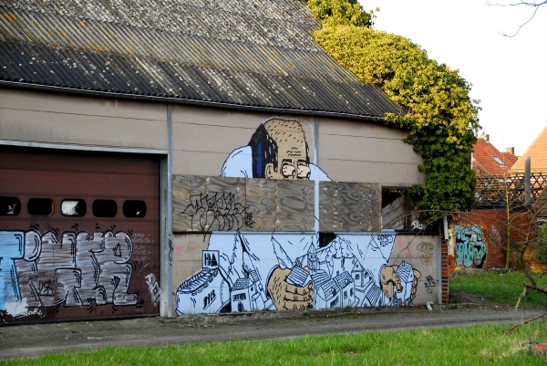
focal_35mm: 105
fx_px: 1597
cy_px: 183
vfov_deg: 13.1
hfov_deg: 19.4
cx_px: 274
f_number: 5
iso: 200
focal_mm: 70
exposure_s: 1/100
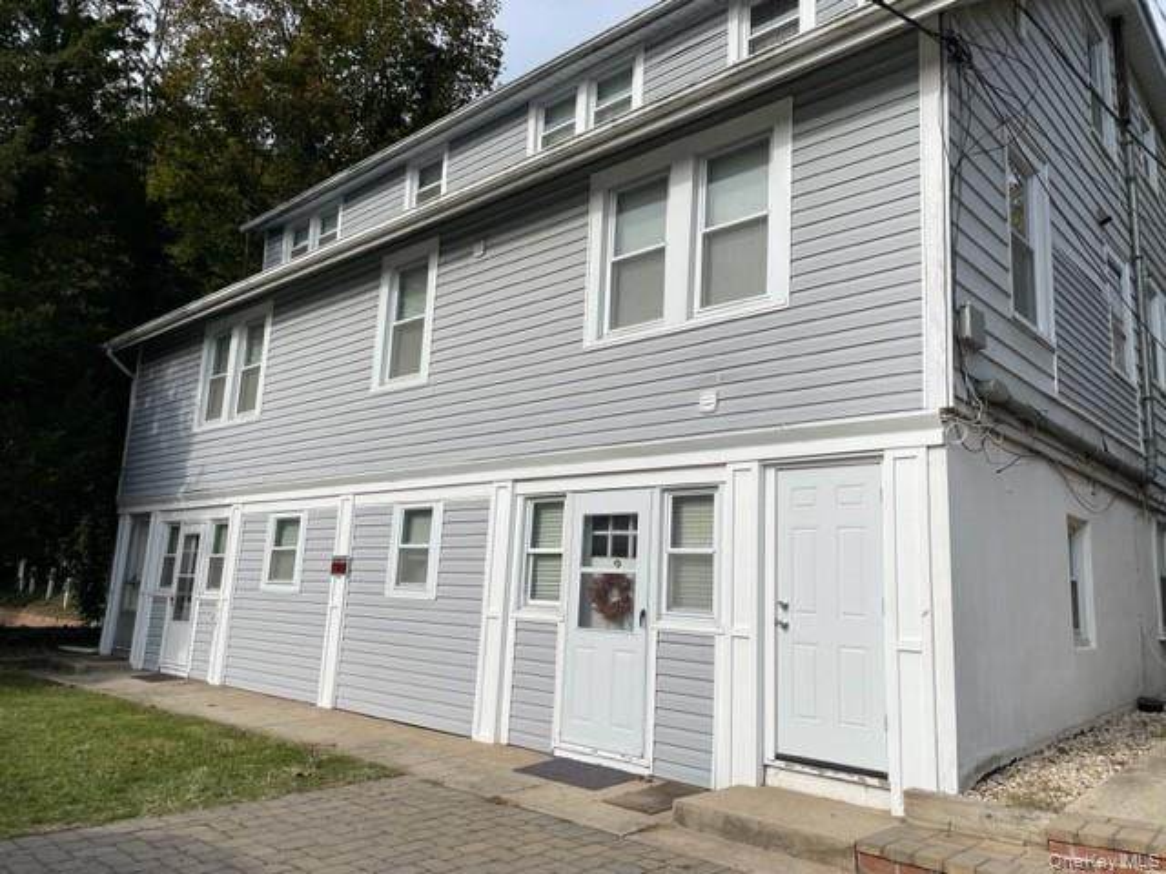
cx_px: 583
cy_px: 437
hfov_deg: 67.3
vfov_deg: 53.1
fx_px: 876
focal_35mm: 26
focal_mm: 4.2
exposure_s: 1/5291
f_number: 1.6
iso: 32
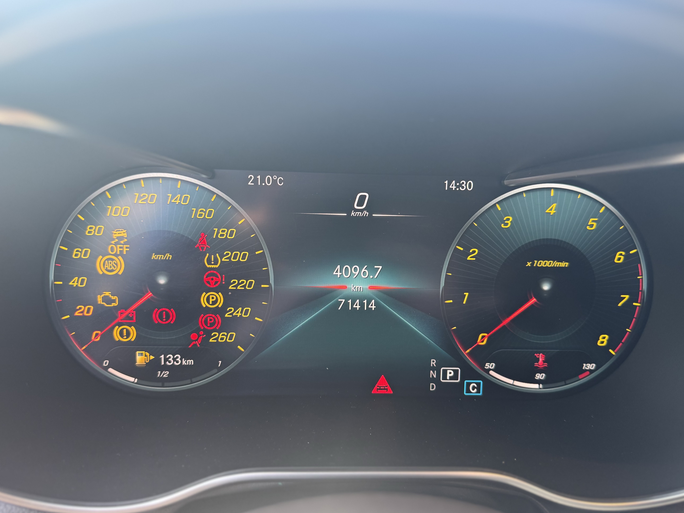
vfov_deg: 54.9
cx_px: 344
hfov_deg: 69.4
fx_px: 494
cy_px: 261
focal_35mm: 25
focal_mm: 6.76
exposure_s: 1/82
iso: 125
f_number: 1.78
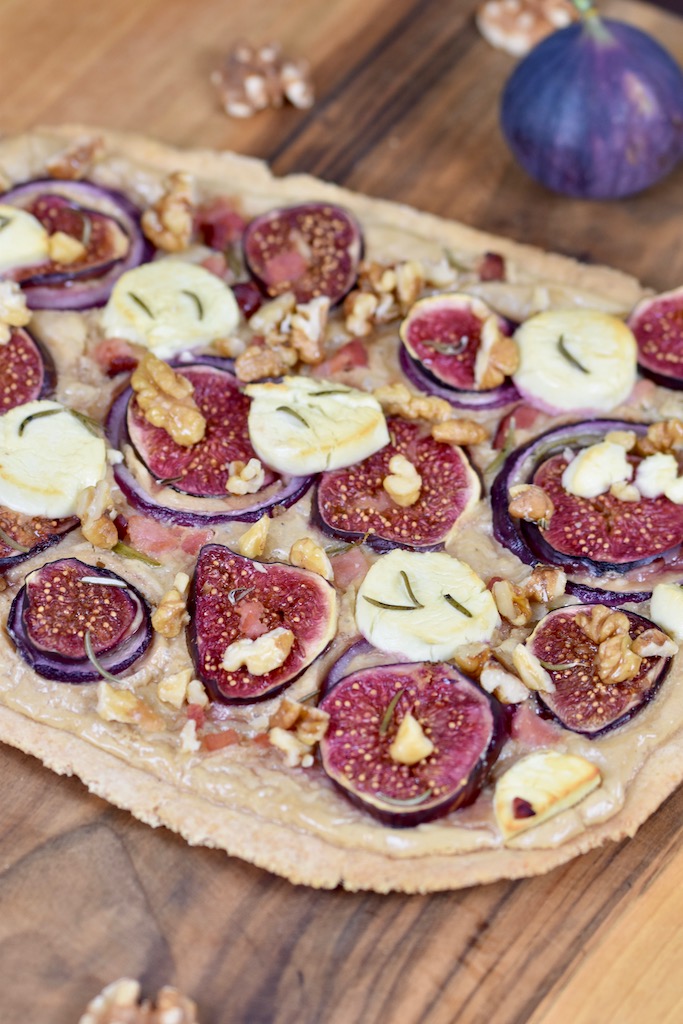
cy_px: 512
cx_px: 342
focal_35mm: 158
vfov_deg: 13.0
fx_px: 4480
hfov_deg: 8.7
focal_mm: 105
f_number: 4.5
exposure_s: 1/80
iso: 400
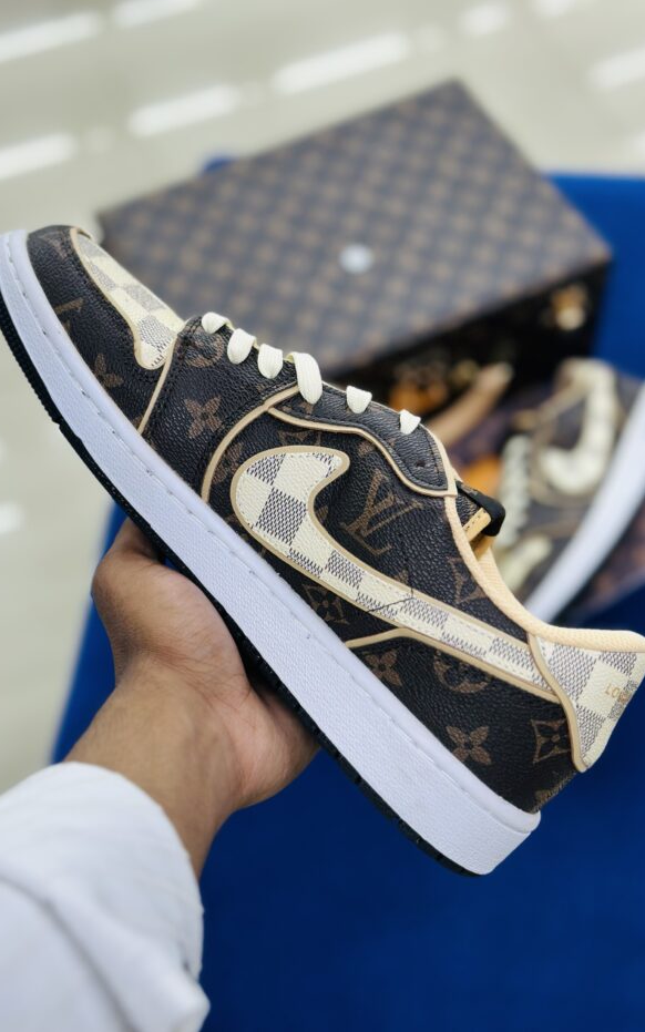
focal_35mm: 51
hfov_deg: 25.3
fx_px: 1434
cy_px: 516
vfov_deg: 39.6
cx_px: 308
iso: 64
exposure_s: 1/100
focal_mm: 6.86
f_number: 1.78
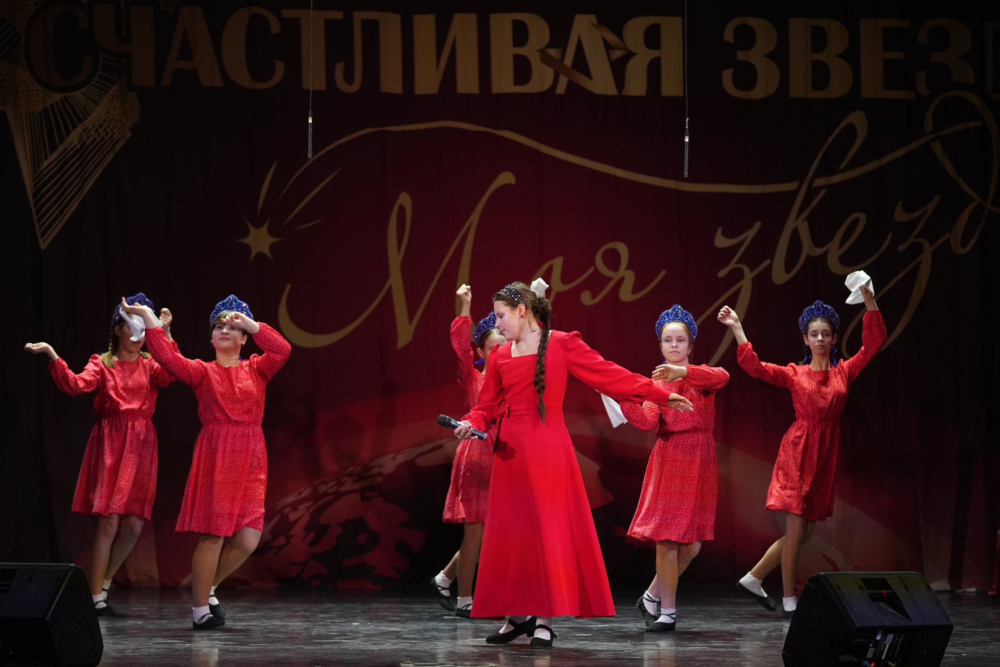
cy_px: 334
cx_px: 500
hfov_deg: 18.1
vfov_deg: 12.1
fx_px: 3139
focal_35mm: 113
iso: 1600
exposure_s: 1/400
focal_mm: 113
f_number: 2.8
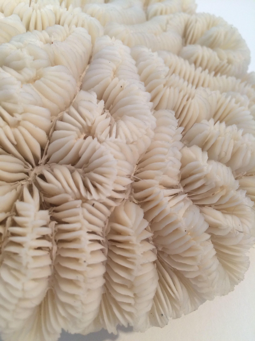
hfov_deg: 48.2
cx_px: 128
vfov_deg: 61.7
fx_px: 285
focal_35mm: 29
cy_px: 170
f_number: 2.2
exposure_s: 1/33
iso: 64
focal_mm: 4.15
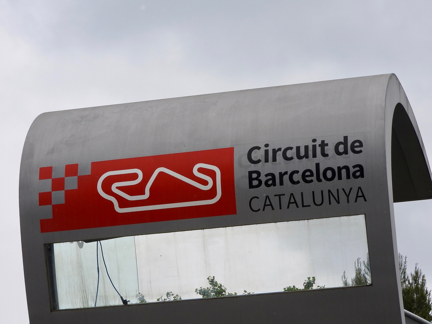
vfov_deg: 11.0
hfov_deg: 14.6
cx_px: 216
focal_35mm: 135
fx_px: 1685
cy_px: 162
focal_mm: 24.2
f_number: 5
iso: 100
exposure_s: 1/800
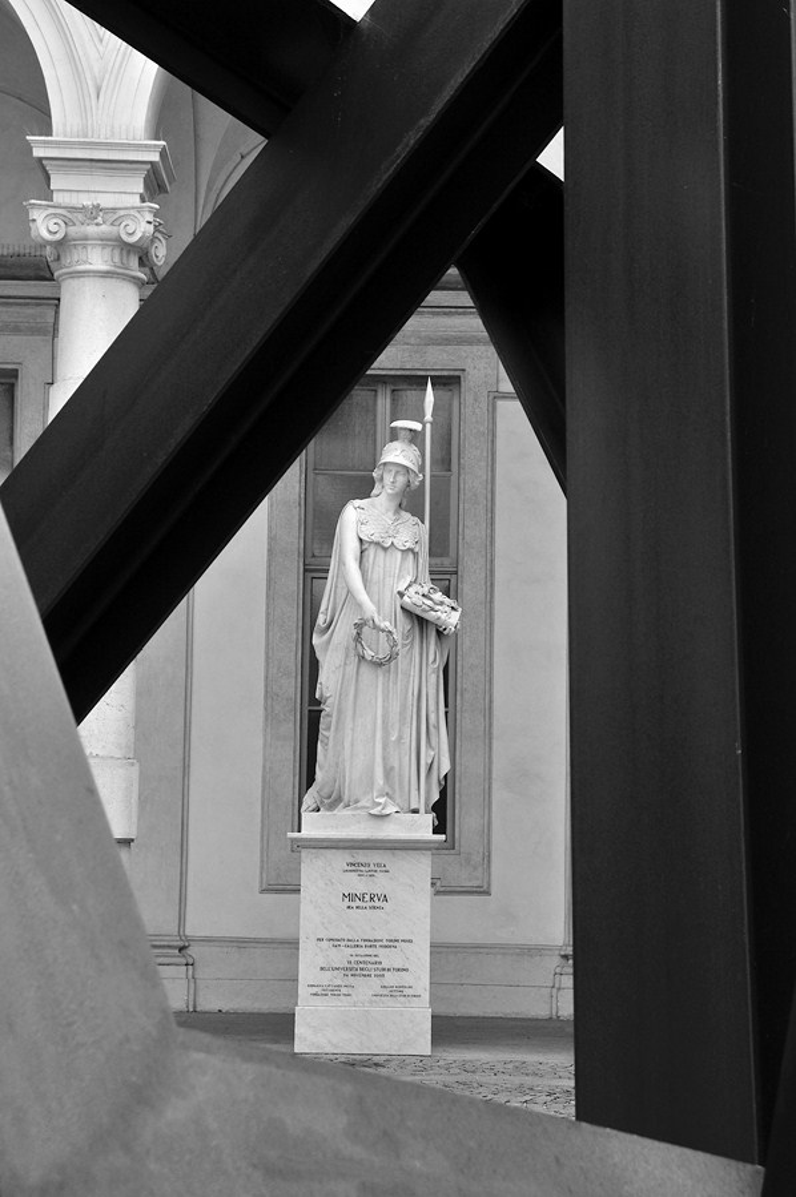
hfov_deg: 17.5
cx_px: 398
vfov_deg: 26.0
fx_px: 2593
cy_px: 598
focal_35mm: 78
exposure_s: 1/50
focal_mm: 52
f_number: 8
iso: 200
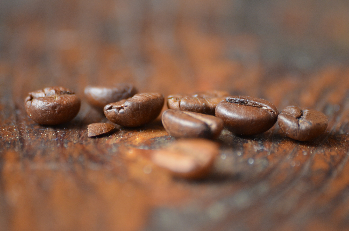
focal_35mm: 450
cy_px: 116
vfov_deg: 3.0
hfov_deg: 4.6
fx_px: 4353
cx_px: 174
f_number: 5.6
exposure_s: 1/500
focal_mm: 300
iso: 1000
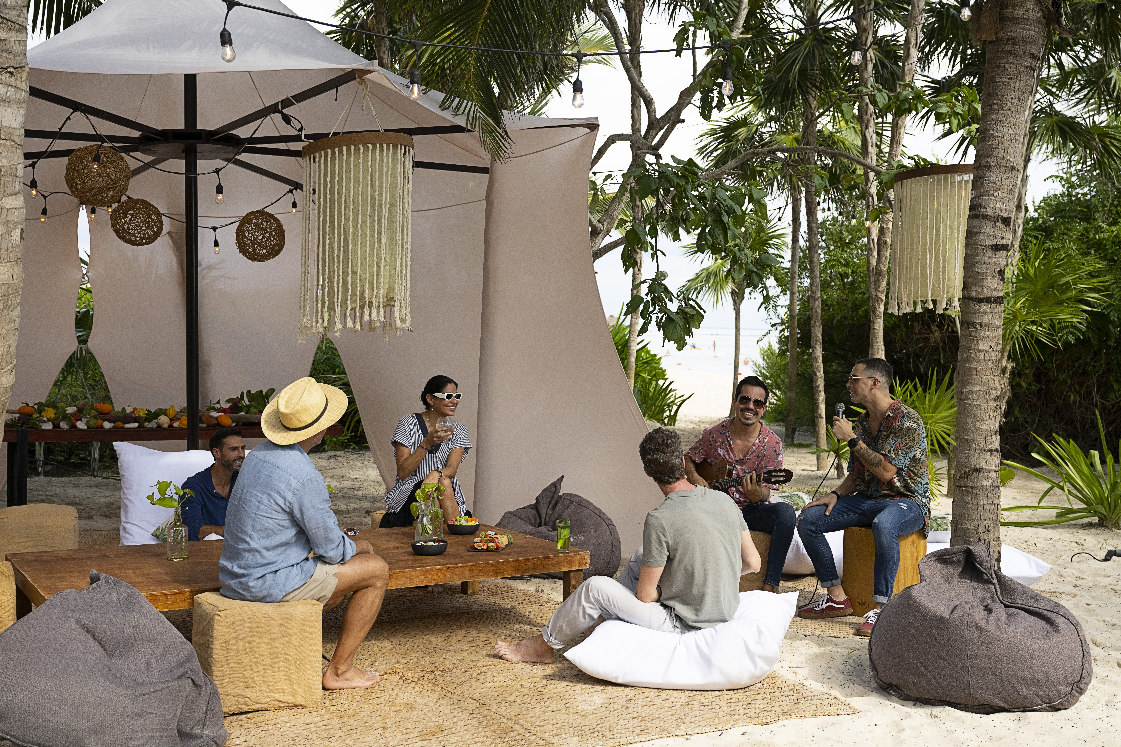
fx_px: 1277
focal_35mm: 41
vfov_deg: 32.6
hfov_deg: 47.4
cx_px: 560
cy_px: 374
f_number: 5
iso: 400
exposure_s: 1/2000
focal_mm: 41
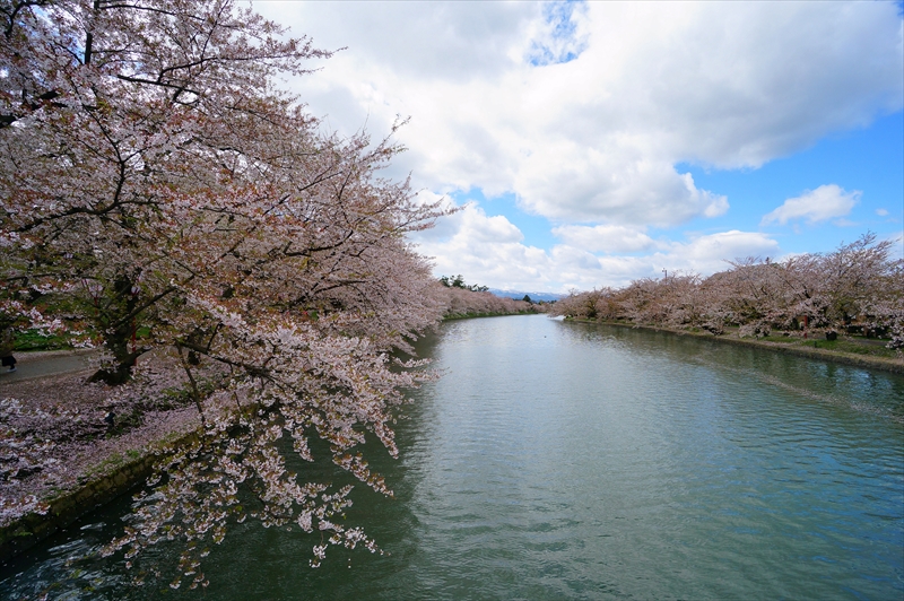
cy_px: 300
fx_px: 376
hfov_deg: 100.4
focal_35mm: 15
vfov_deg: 77.2
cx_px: 452
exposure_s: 1/200
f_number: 9
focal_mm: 10
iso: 100
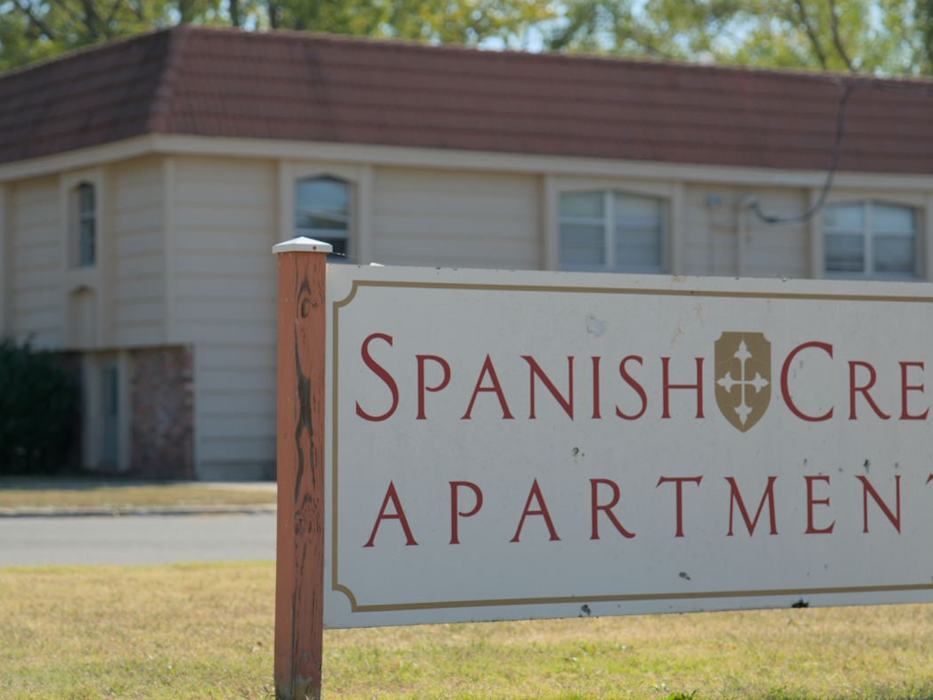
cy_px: 286
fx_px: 2804
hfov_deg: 18.9
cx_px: 435
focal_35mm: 104
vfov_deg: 14.2
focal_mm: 70
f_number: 2.8
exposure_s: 1/1000
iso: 100
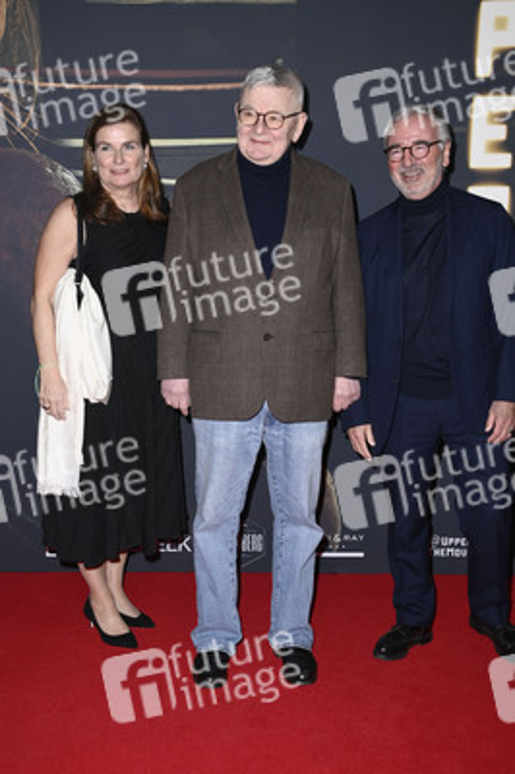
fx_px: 967
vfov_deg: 43.6
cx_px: 258
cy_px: 387
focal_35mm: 45
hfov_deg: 29.8
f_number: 5.6
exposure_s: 1/200
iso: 400
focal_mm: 45
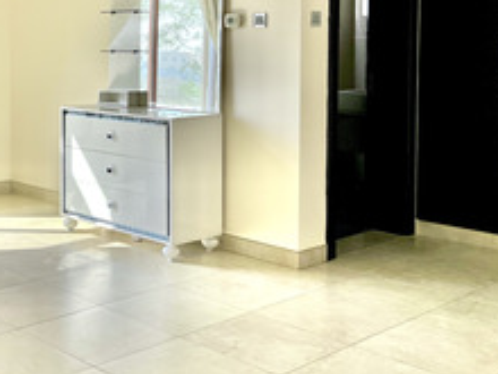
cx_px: 15
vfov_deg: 26.5
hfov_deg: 33.0
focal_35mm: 54
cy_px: 76
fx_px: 777
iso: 50
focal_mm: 5.7
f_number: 1.5
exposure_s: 1/295
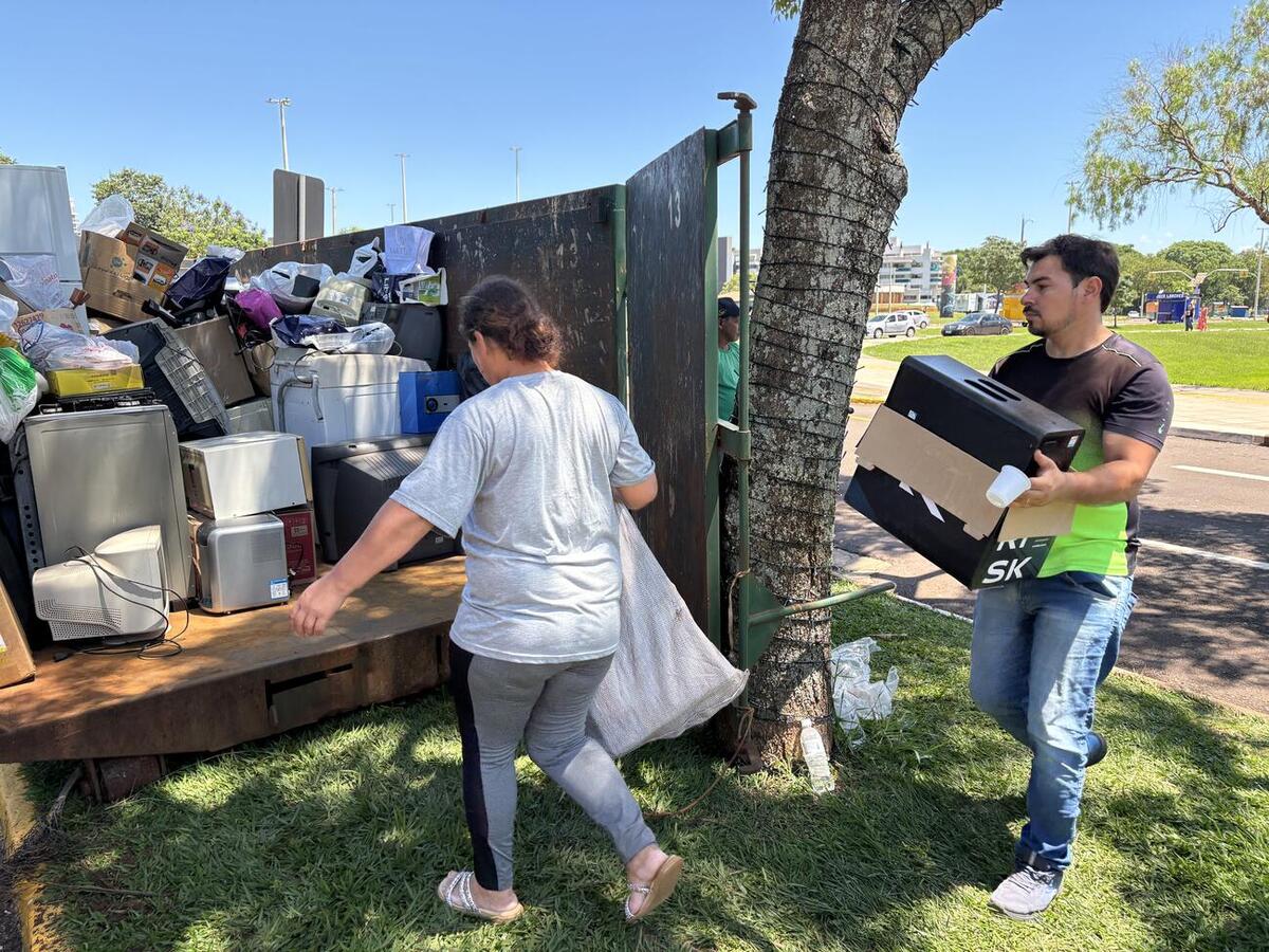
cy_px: 476
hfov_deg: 67.3
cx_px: 634
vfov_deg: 53.1
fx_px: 953
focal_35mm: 26
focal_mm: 5.96
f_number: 1.6
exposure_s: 1/684
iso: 50
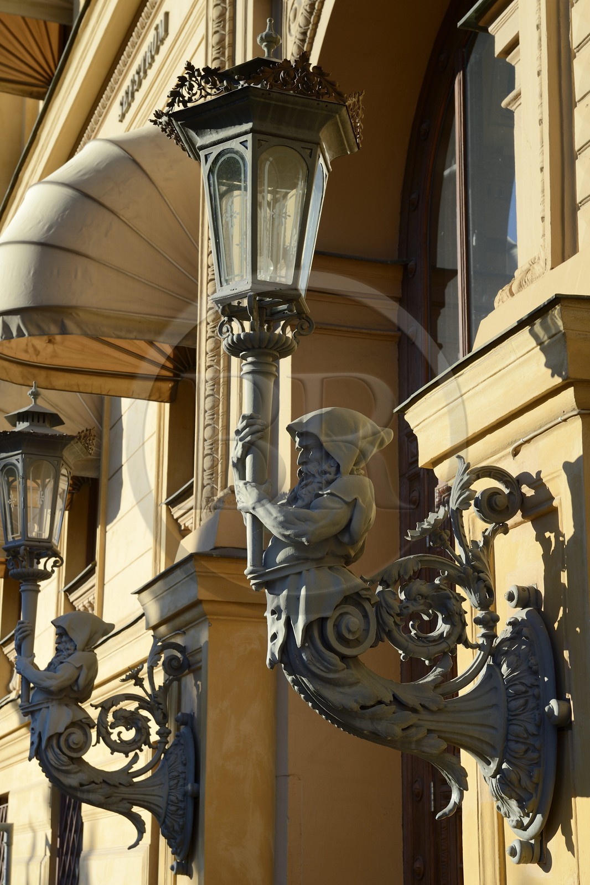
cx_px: 295
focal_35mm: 62
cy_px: 442
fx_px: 1525
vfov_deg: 32.4
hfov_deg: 21.9
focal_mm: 62
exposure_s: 1/250
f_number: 10
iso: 200
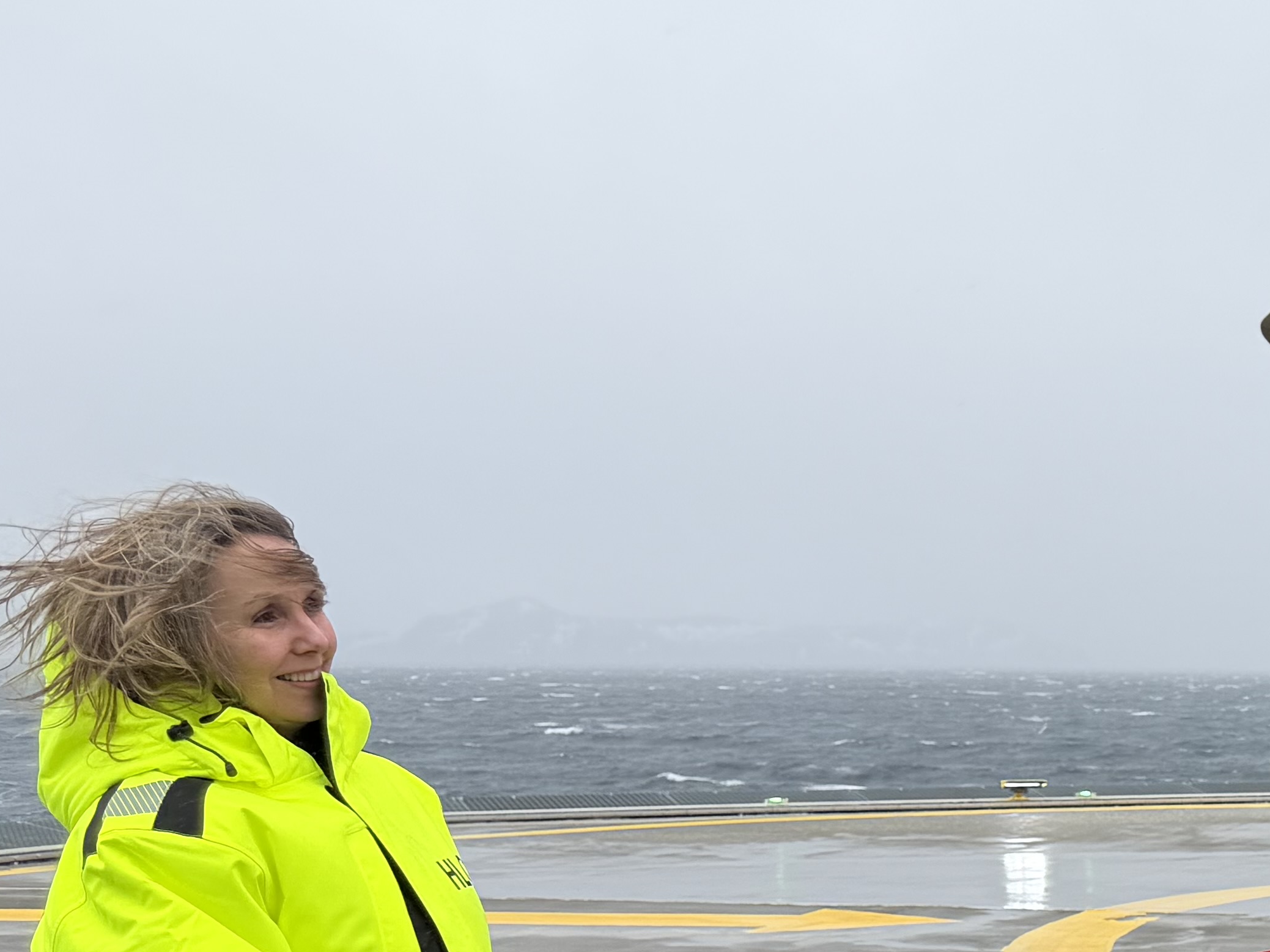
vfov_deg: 21.2
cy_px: 1031
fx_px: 2422
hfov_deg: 24.8
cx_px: 1733
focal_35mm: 66
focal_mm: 6.76
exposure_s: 1/878
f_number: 1.78
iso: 80
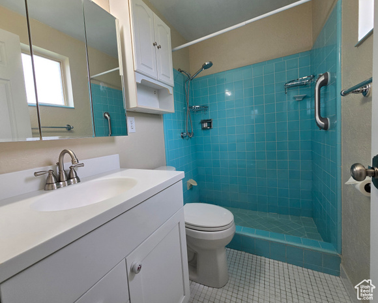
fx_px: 157
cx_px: 172
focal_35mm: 14
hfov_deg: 100.4
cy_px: 148
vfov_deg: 88.0
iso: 64
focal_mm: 2.2
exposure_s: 1/120
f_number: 2.2
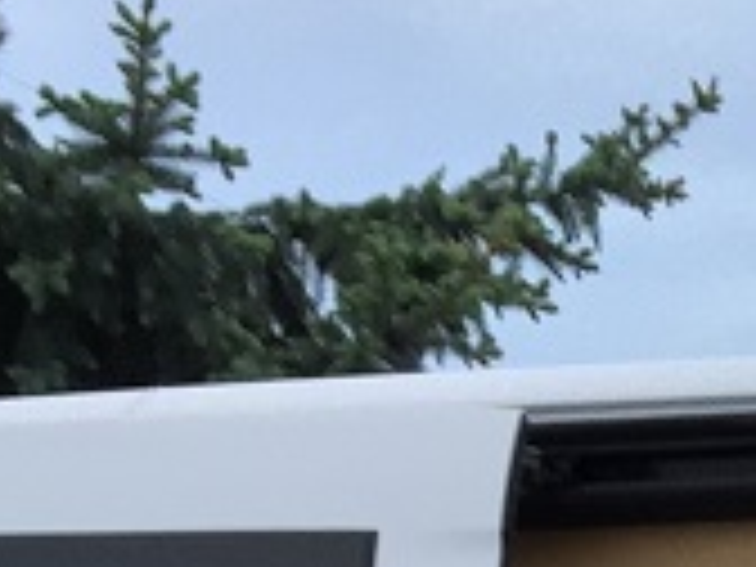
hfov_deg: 9.5
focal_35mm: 190
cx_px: 1665
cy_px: 1703
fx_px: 4150
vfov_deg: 7.0
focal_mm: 4.15
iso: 40
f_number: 2.2
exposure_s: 1/40
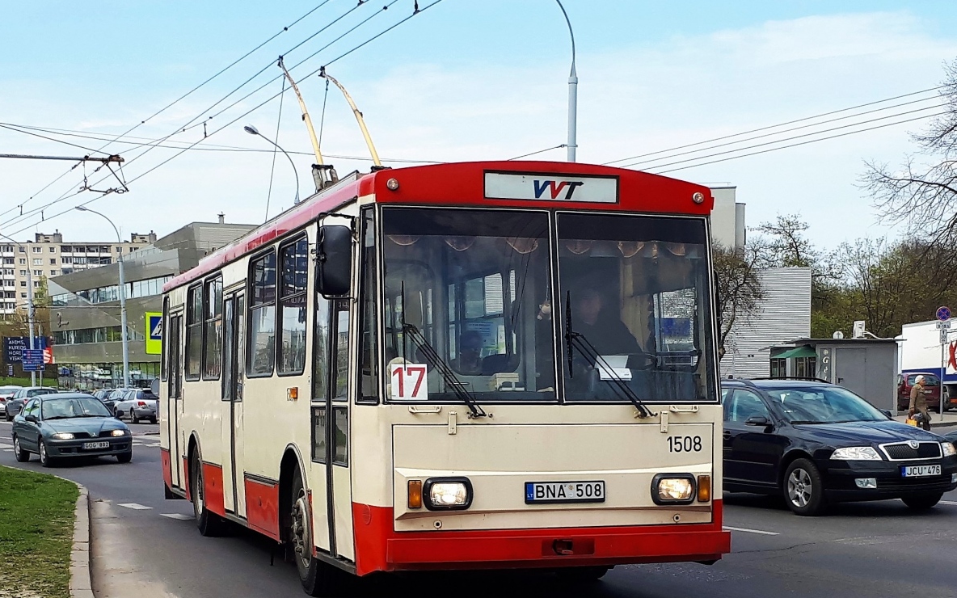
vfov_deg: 43.0
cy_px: 344
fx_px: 756
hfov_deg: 64.6
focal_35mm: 29
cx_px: 477
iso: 40
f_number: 1.9
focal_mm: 3.6
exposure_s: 1/834
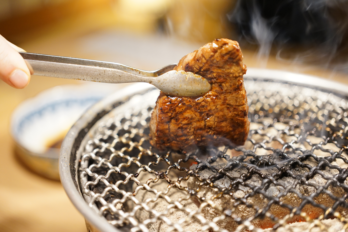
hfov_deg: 39.6
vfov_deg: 27.0
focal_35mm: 50
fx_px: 483
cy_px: 116
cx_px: 174
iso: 1600
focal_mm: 50
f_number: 2.5
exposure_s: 1/80
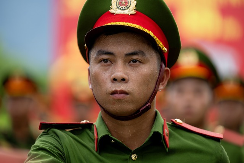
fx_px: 1322
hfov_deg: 10.5
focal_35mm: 195
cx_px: 122
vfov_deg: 7.0
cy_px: 82
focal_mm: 195
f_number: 3.2
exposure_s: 1/400
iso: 125
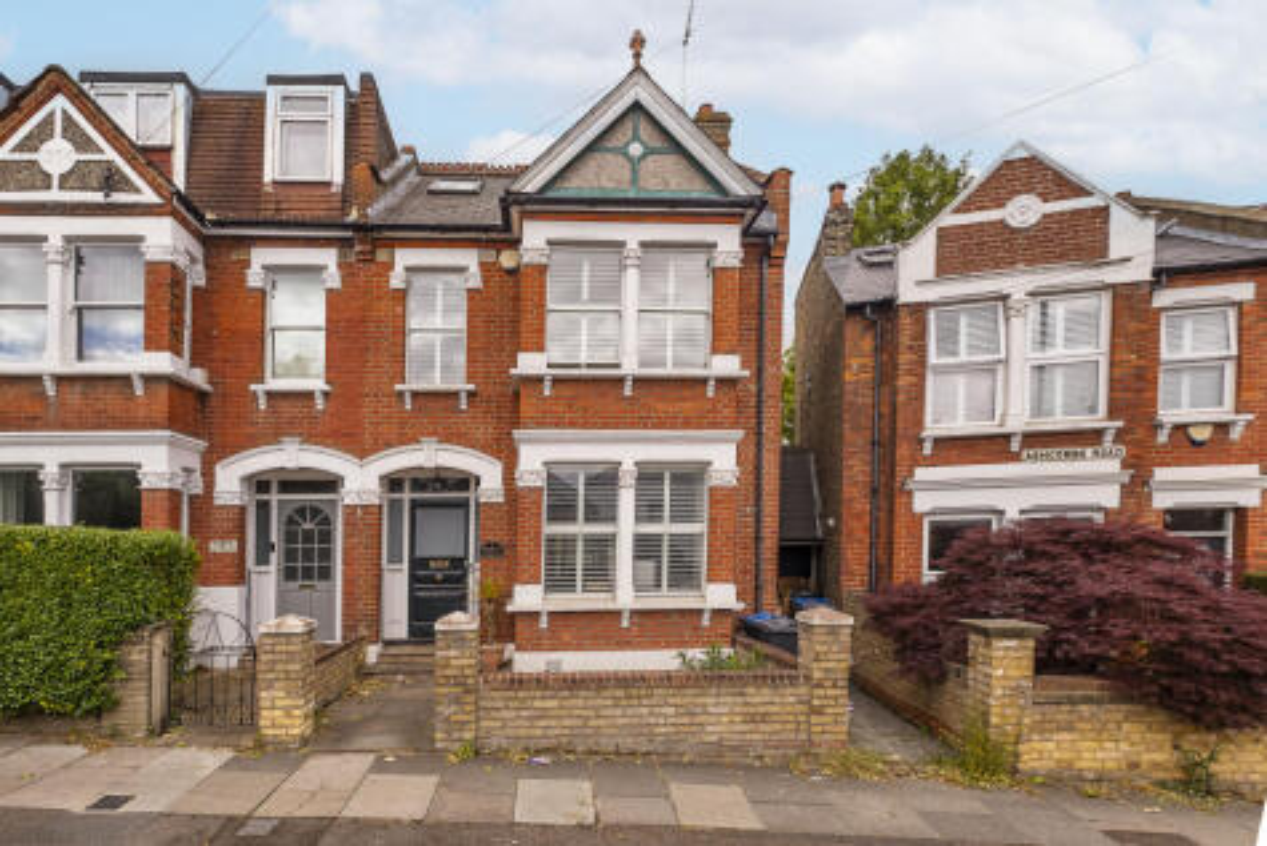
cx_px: 634
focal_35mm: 15
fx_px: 528
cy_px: 423
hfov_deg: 100.4
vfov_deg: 77.4
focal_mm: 10
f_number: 6.4
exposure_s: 1/500
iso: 320
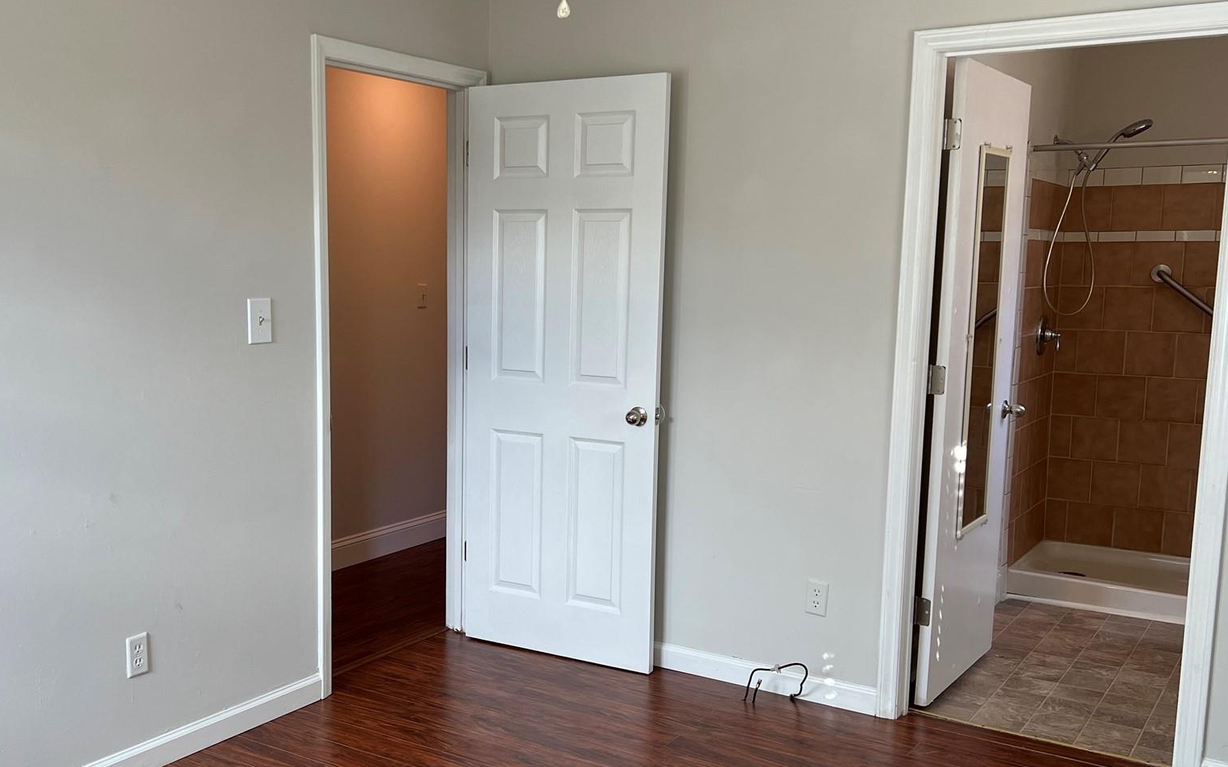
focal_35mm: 37
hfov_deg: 52.5
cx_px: 506
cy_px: 419
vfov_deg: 34.4
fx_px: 1238
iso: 64
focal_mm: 5.7
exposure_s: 1/120
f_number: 1.5
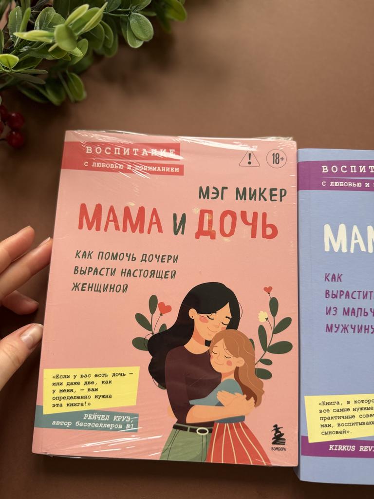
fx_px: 346
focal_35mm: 24
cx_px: 187
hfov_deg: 56.8
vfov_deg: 71.6
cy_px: 250
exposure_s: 1/119
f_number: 1.78
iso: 200
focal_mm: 6.76
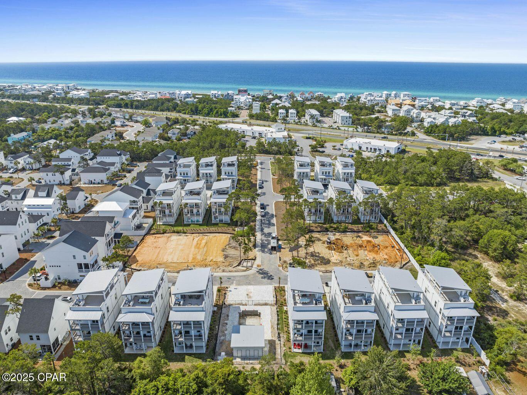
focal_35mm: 24
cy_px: 198
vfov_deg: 56.8
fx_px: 365
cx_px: 264
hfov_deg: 71.6
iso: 110
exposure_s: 1/1250
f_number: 2.8
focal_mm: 12.29
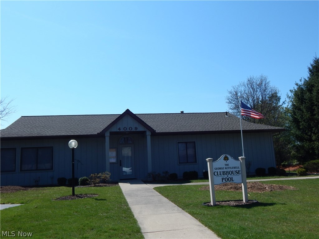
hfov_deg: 58.4
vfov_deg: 45.4
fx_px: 286
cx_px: 160
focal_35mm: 31
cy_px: 120
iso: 125
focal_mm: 5.6
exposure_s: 1/400
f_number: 6.5
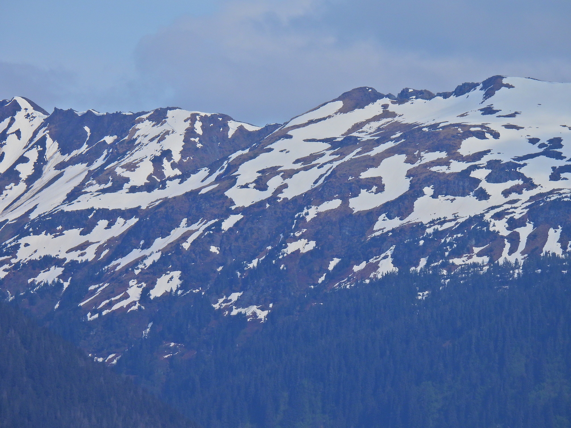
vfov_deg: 2.3
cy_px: 214
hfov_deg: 3.1
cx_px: 286
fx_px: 10722
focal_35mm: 650
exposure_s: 1/1600
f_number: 5.6
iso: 100
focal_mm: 116
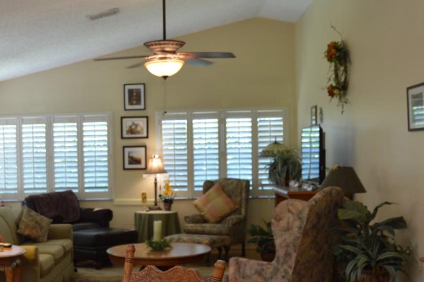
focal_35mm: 53
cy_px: 198
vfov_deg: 25.3
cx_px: 113
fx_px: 624
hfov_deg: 36.8
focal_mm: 18
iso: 400
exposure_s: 1/60
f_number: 4
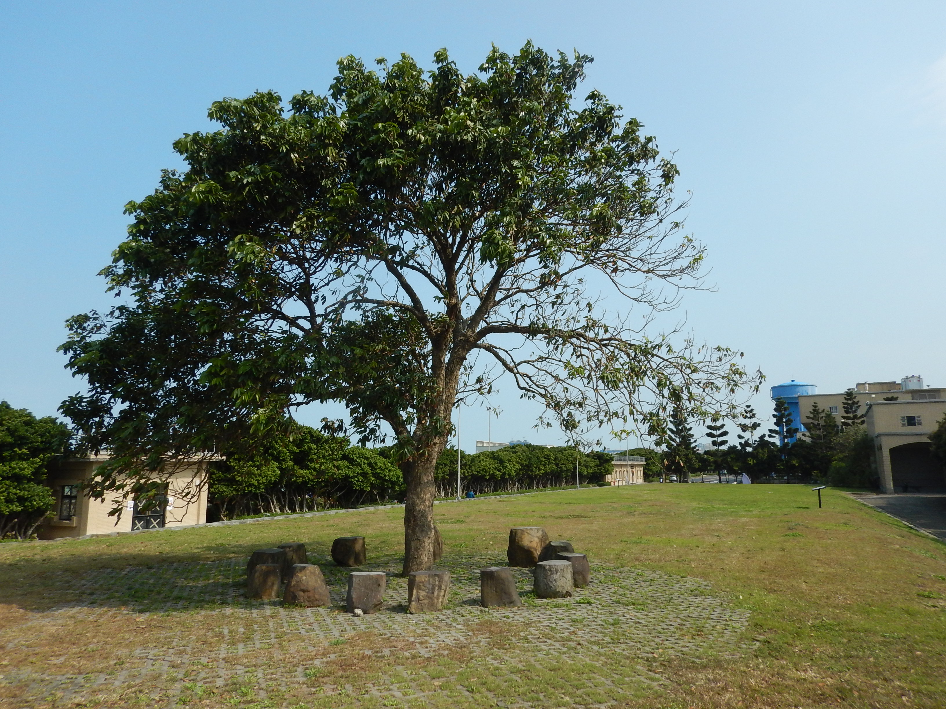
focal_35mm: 24
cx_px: 473
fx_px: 656
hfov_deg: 71.6
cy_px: 354
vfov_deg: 56.8
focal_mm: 4.3
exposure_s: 1/400
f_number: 8.2
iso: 200
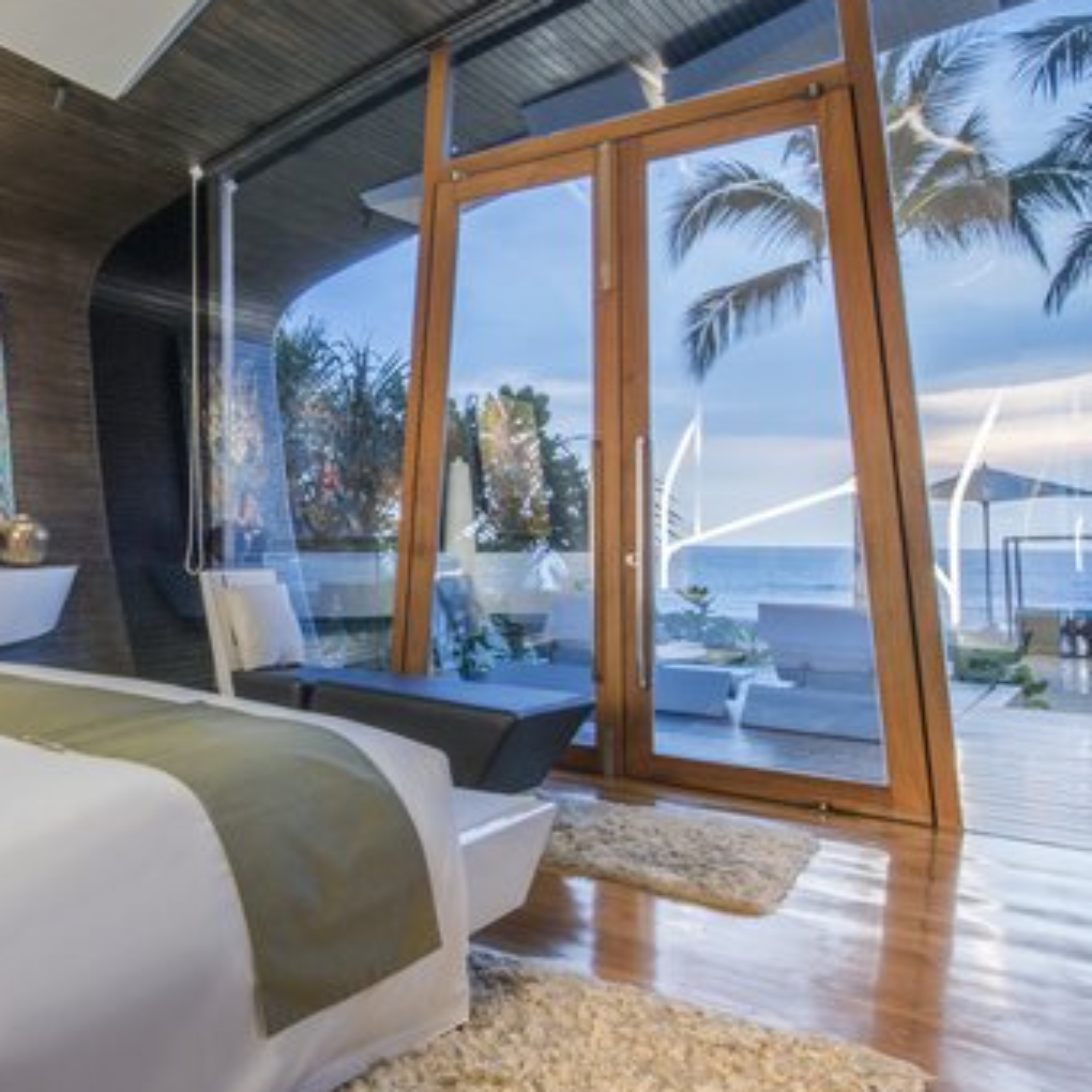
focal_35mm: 28
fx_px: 999
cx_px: 244
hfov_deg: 54.0
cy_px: 552
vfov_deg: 57.3
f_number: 14
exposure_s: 1.3
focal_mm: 14
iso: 400
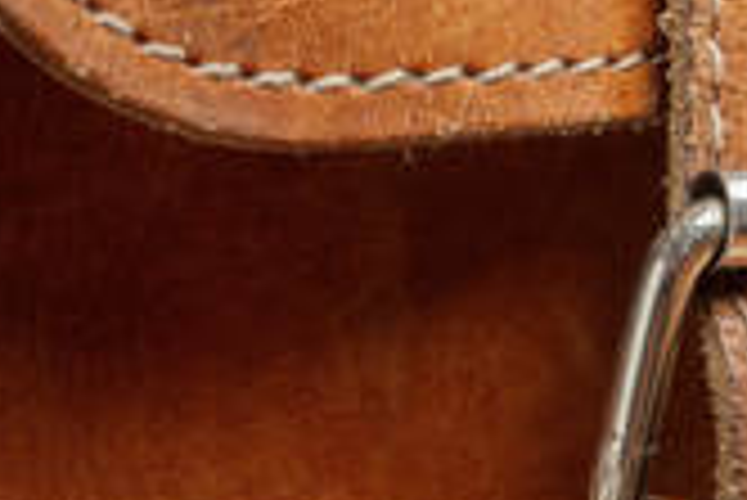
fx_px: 5898
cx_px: 364
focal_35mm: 284
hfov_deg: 7.2
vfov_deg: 4.8
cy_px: 486
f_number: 22
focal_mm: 105
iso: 140
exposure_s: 1/125
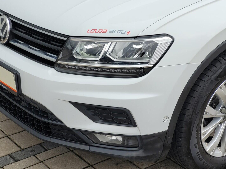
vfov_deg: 19.1
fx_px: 503
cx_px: 112
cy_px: 84
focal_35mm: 77
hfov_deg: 25.3
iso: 25
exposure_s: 1/297
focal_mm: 7.12
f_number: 2.4
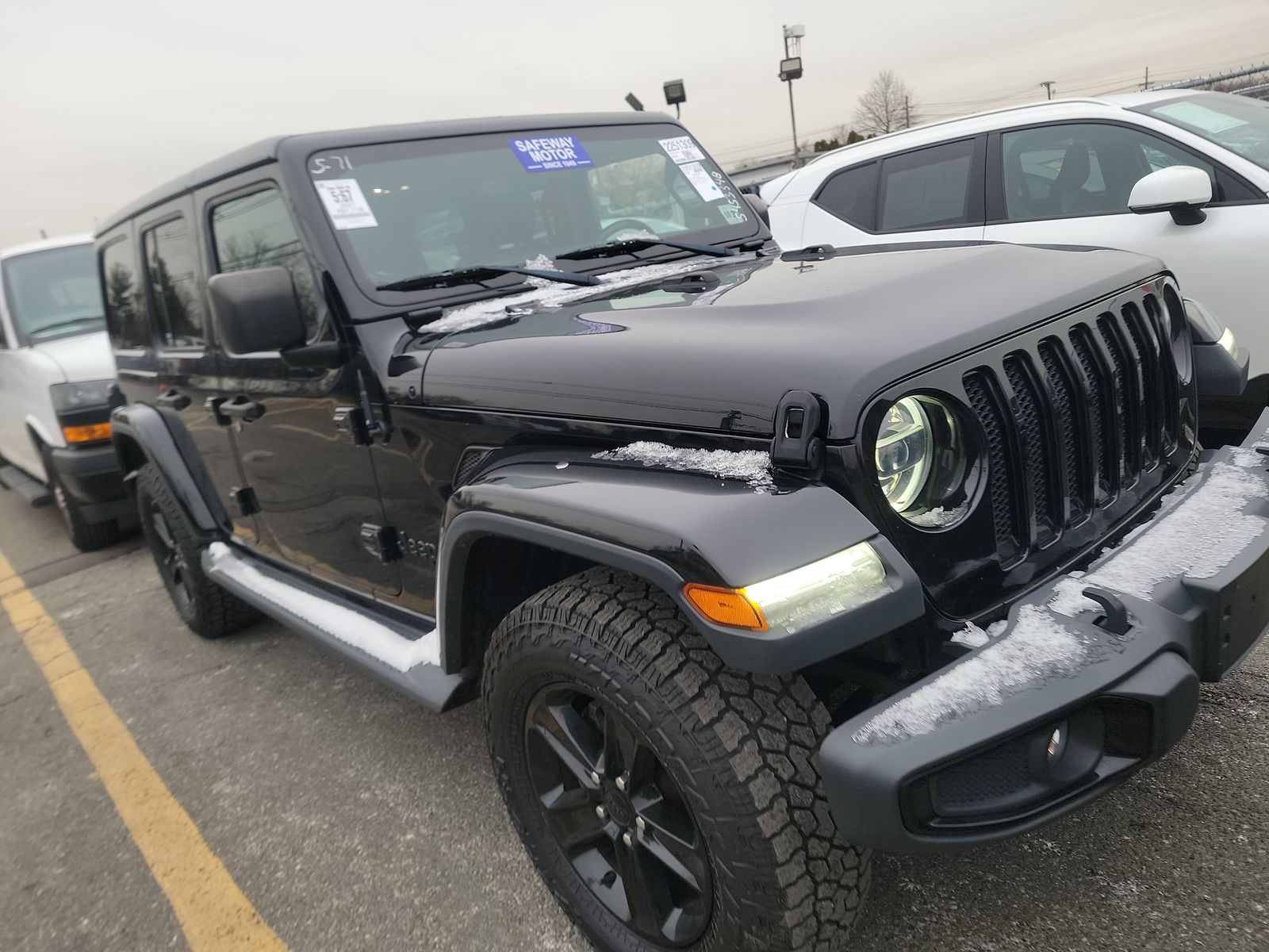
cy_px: 476
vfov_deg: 56.8
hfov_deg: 71.6
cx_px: 634
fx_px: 880
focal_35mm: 24
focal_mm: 6.7
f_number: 1.8
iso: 75
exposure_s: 1/59
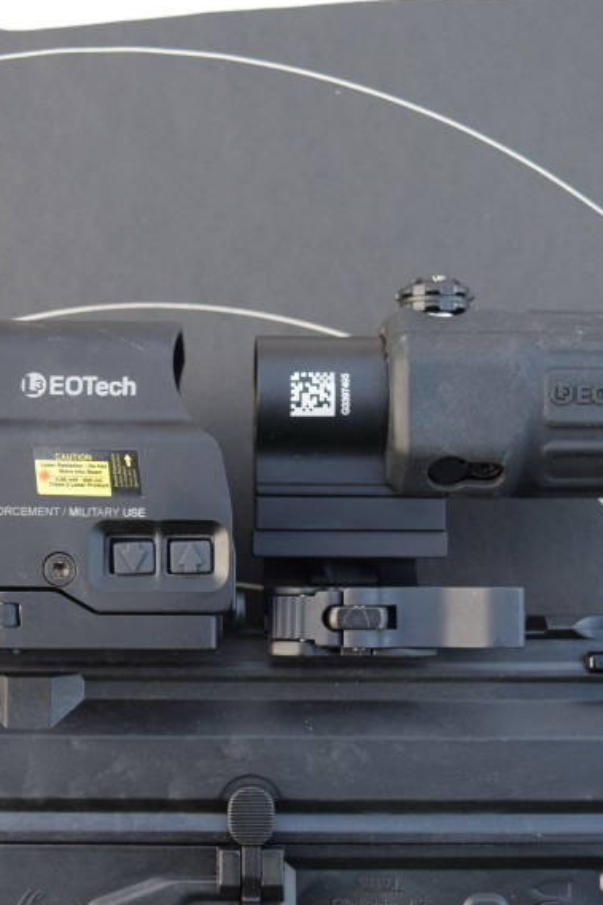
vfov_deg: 36.8
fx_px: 1357
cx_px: 213
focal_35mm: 54
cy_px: 511
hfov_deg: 24.9
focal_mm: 20
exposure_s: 1/125
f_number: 4
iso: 1000
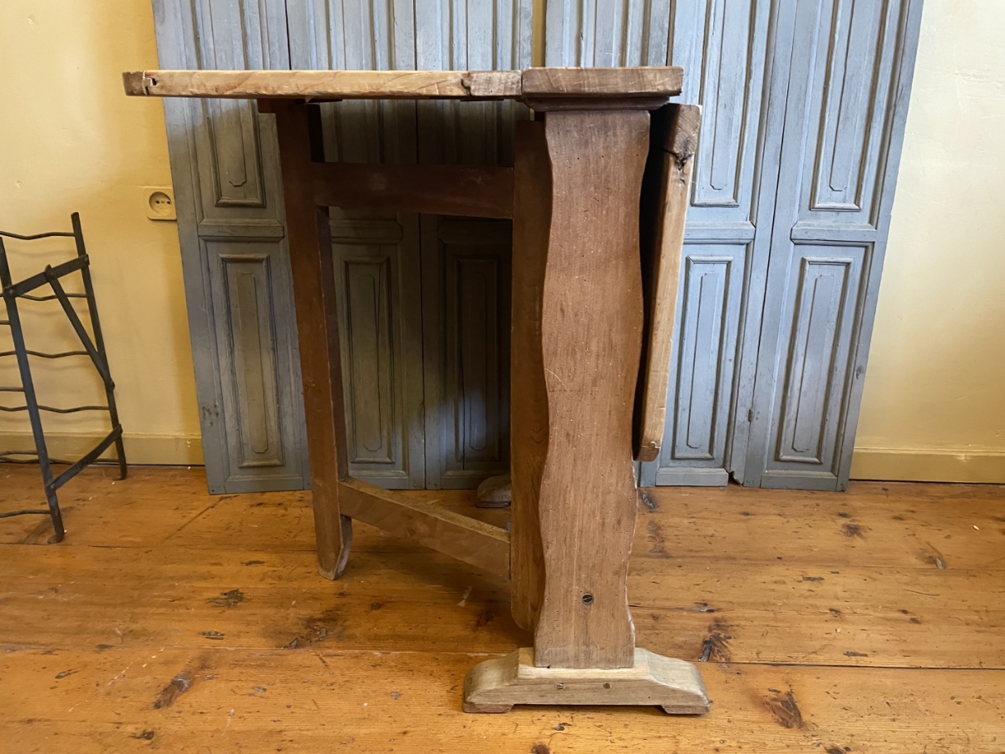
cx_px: 502
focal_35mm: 26
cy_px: 377
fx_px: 755
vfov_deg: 53.1
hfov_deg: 67.3
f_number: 1.6
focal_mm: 4.2
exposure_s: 1/25
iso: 500
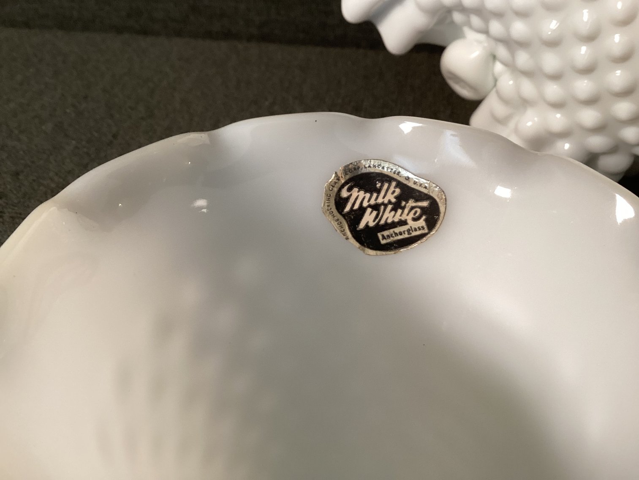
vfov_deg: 45.4
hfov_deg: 58.3
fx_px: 572
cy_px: 240
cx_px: 320
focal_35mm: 31
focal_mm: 3.3
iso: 100
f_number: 2.4
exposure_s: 1/60
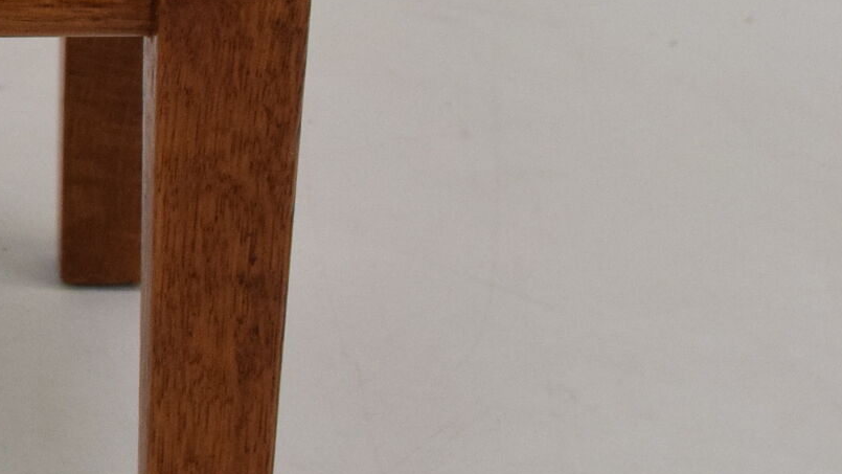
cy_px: -31
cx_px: -607
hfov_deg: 8.0
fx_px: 5871
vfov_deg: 4.6
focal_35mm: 263
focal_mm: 45
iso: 1600
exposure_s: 1/320
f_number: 9
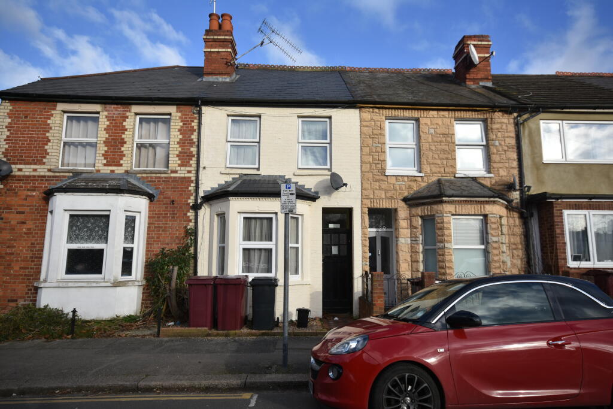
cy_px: 204
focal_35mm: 21
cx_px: 306
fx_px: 358
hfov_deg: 81.2
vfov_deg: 59.5
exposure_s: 1/500
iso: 320
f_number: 8
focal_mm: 14
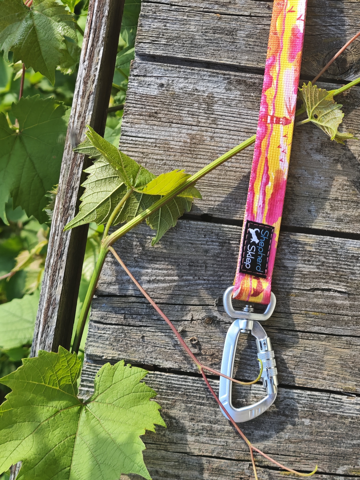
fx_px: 638
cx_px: 180
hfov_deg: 31.5
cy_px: 240
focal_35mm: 46
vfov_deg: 41.2
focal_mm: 8.72
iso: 50
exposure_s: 1/324
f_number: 1.63
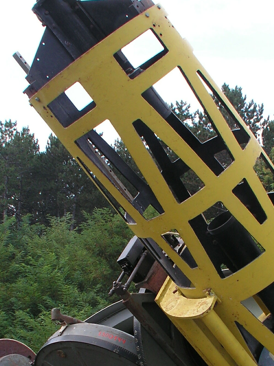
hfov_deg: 30.0
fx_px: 507
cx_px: 185
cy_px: 278
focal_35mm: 48
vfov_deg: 38.5
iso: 50
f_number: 4.8
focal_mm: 4.2
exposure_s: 1/125
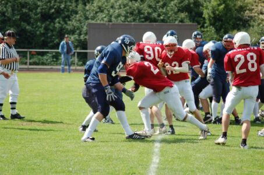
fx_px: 1317
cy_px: 88
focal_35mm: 180
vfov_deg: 7.6
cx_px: 132
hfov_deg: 11.4
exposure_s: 1/1000
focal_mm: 120
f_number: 4.2
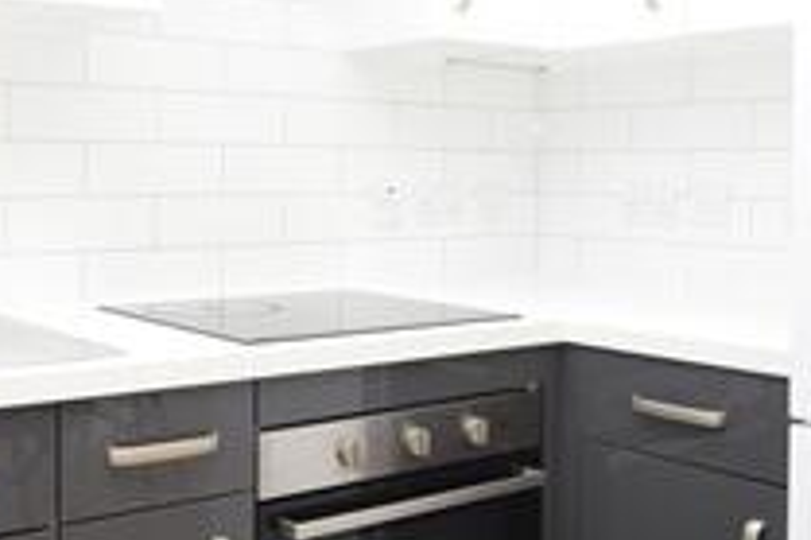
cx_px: 260
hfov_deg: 42.1
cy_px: 194
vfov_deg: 29.1
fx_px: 1035
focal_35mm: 46
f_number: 5
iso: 800
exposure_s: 1/100
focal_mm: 10
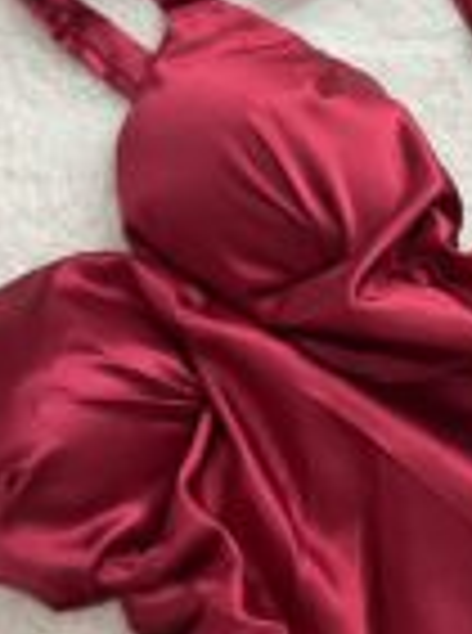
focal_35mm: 74
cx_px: 490
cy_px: 171
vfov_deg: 26.1
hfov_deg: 19.2
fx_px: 1352
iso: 125
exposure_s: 1/50
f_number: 1.6
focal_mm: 5.1
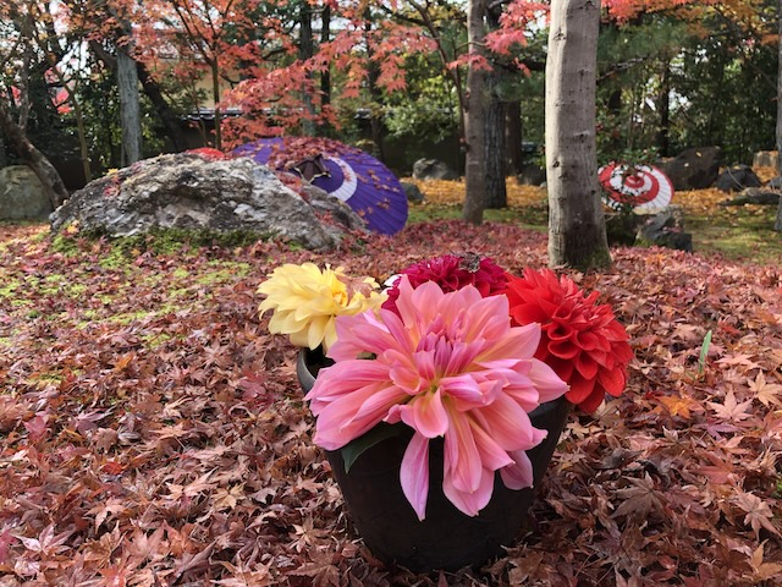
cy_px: 294
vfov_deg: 49.7
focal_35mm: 28
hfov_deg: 63.4
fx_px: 633
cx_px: 391
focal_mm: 3.99
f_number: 1.8
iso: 20
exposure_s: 1/171
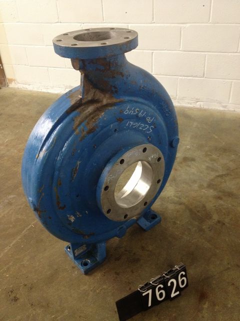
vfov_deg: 52.6
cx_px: 120
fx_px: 324
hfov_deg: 40.7
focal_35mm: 35
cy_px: 160
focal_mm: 4.28
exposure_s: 1/20
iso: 250
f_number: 2.4
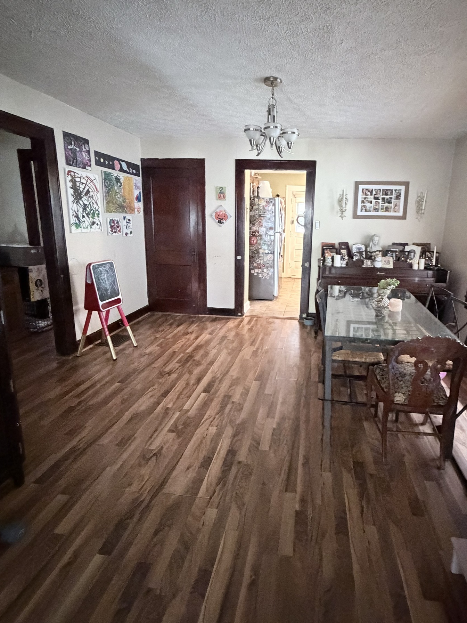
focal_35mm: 18
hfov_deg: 70.6
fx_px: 324
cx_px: 286
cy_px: 287
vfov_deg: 87.6
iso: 1600
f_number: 2.2
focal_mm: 2.22
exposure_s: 1/40
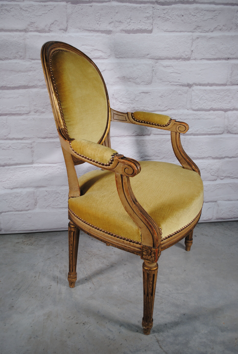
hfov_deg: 37.0
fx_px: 355
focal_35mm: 36
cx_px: 119
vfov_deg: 53.0
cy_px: 177
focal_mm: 24
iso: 200
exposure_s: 1/80
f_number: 4.5
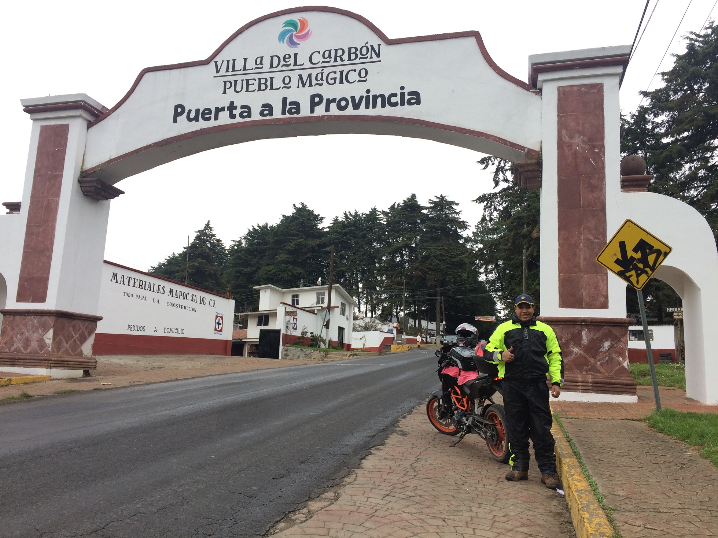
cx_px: 359
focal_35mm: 29
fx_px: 601
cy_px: 269
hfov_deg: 61.7
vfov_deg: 48.2
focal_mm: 4.15
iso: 32
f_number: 2.2
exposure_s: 1/175
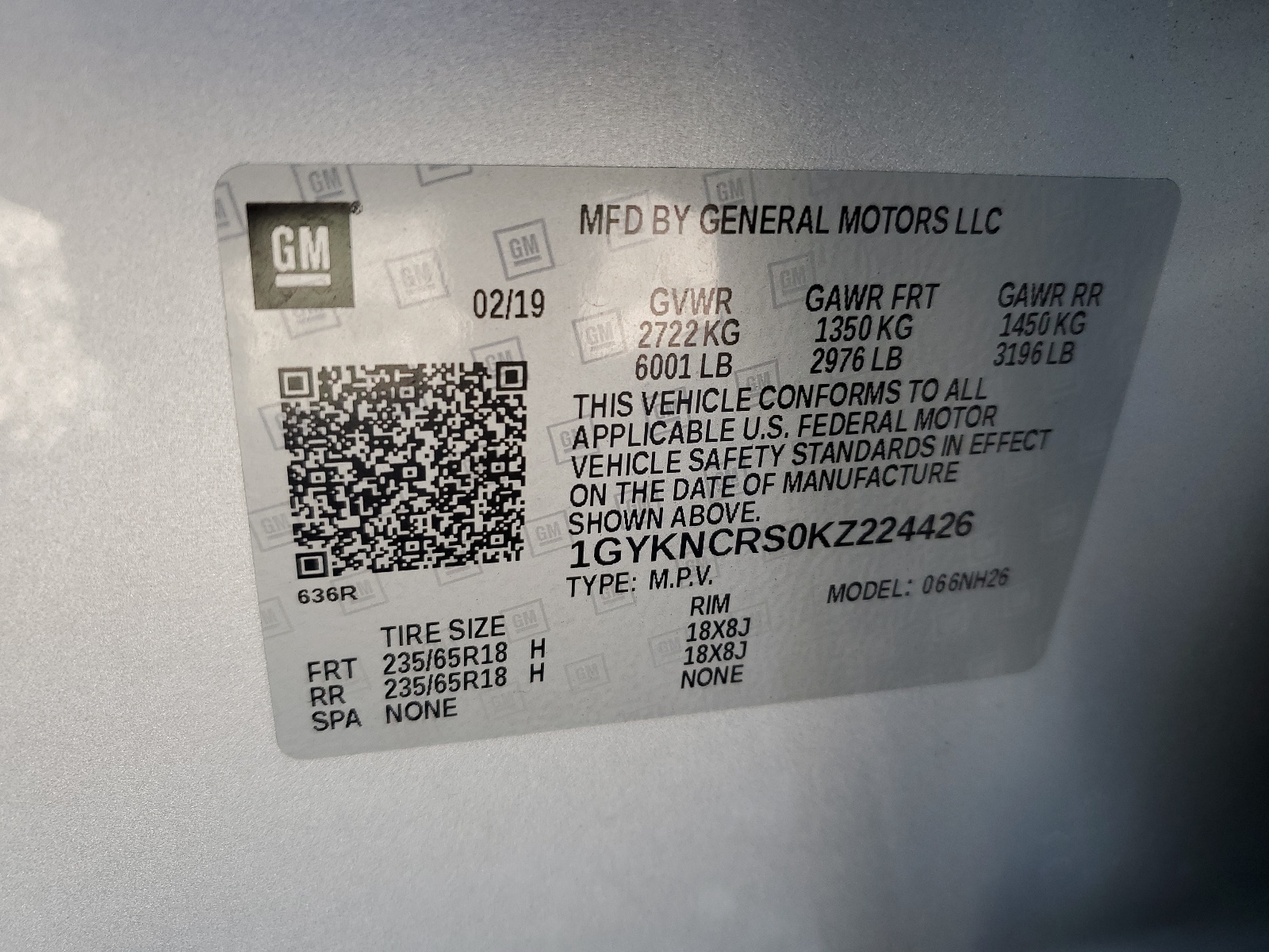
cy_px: 476
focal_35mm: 26
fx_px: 953
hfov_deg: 67.3
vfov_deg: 53.1
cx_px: 634
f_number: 1.5
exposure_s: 1/147
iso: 50
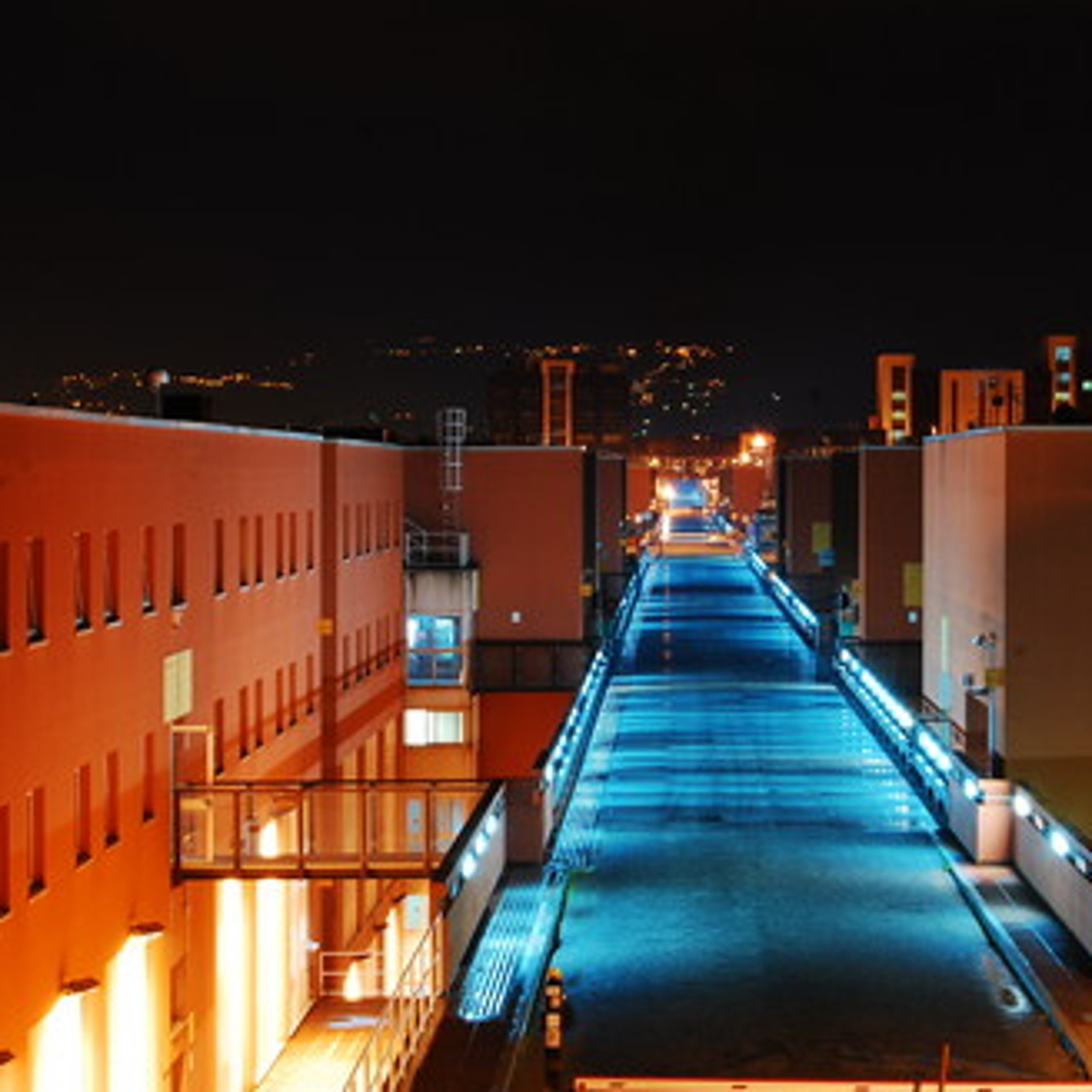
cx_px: 682
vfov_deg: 16.3
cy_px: 546
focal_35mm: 107
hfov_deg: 16.3
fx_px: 3806
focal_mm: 55
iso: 400
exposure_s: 10
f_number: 13
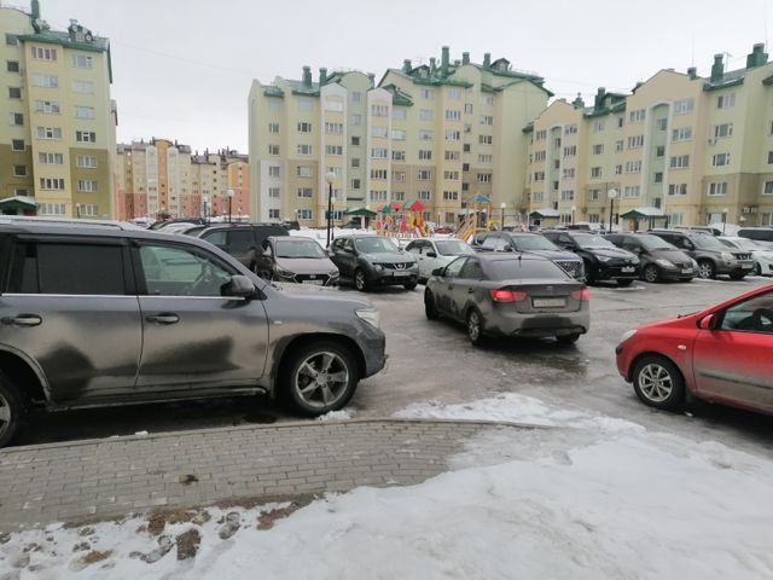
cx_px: 386
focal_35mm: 26
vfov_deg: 53.1
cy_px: 290
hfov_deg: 67.3
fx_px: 581
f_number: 1.8
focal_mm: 3.95
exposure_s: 1/100
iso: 50
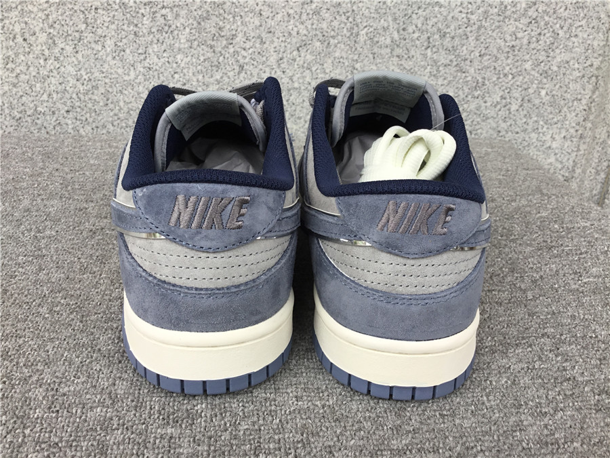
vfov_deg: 45.4
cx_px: 305
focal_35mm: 31
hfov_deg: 58.4
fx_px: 546
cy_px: 229
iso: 25
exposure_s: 1/100
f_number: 2.4
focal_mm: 3.3
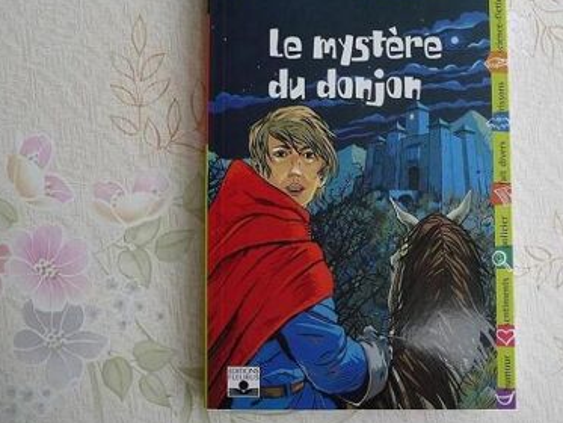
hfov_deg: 50.8
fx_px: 586
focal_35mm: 36
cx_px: 352
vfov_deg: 39.6
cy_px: 184
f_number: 3.3
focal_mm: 4.7
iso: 100
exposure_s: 1/200
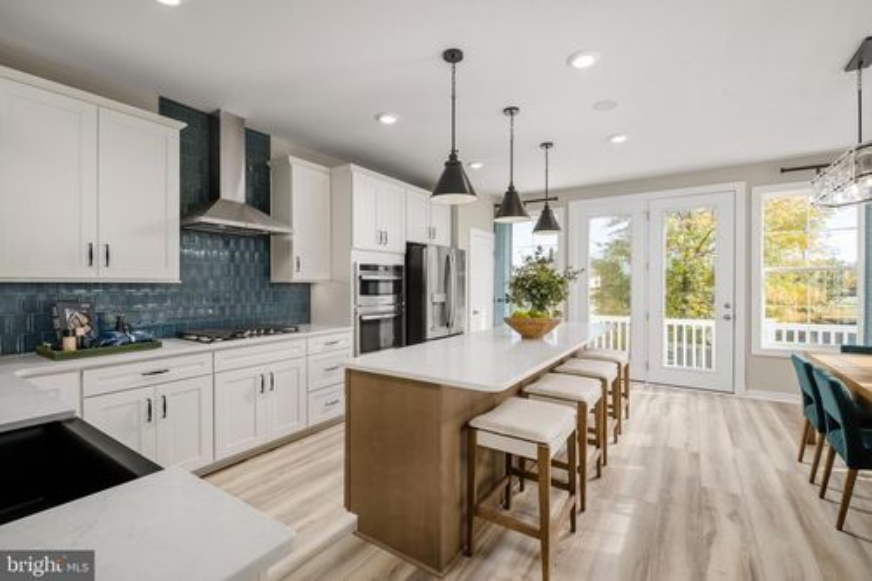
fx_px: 363
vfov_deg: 77.3
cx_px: 436
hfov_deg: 100.4
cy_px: 290
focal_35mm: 15
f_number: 9
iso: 200
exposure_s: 1/200
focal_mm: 15
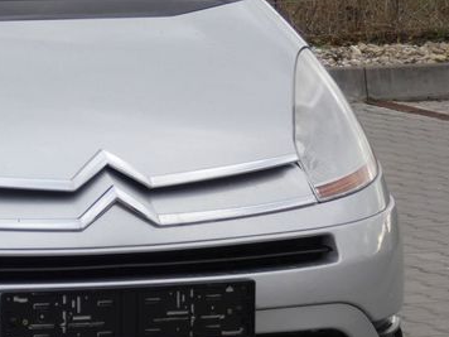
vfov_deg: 5.7
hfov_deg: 7.5
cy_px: 111
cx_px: -168
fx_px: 3359
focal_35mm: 259
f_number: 4.7
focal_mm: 16
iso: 80
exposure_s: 1/100
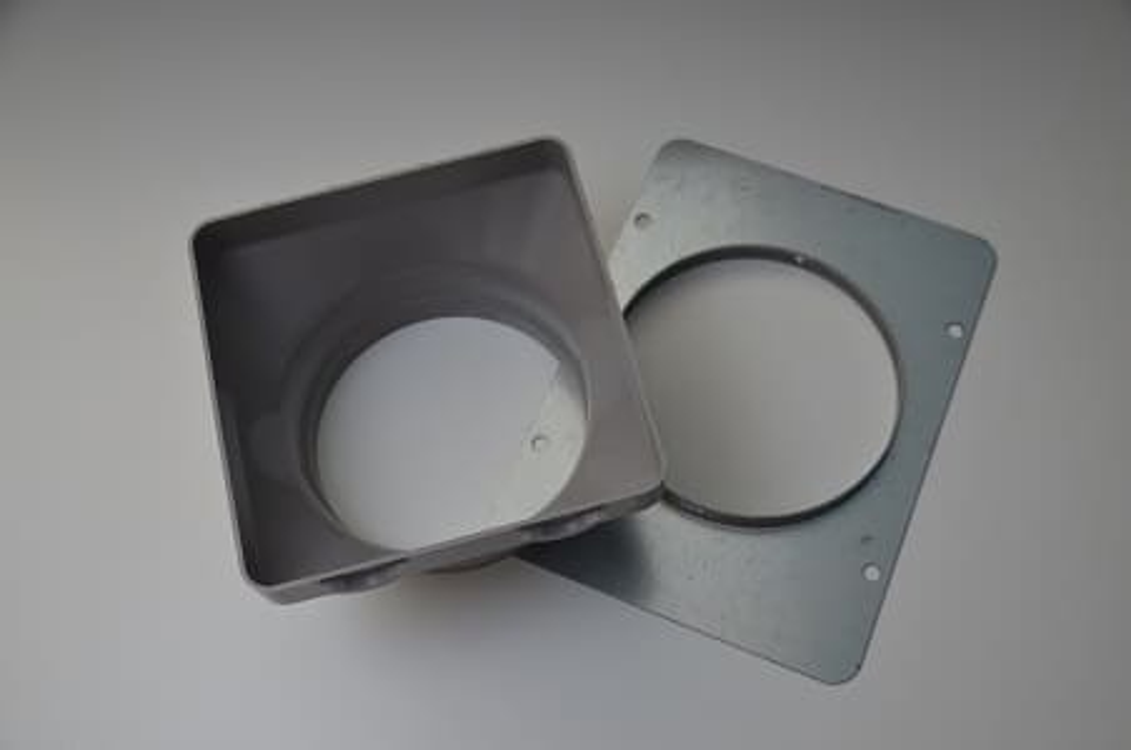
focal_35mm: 42
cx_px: 566
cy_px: 375
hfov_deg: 46.5
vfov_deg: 31.8
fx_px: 1318
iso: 400
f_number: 4.5
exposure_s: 1/80
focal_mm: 28
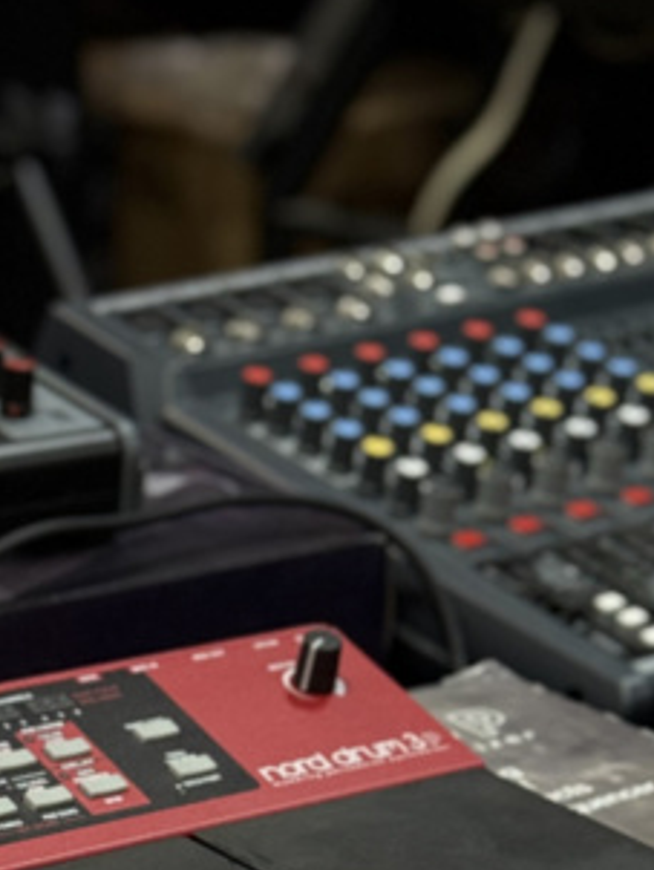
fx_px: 3396
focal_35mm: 135
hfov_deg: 11.0
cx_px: 156
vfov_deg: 14.3
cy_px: 956
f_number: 1.78
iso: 125
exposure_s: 1/50
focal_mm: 6.76
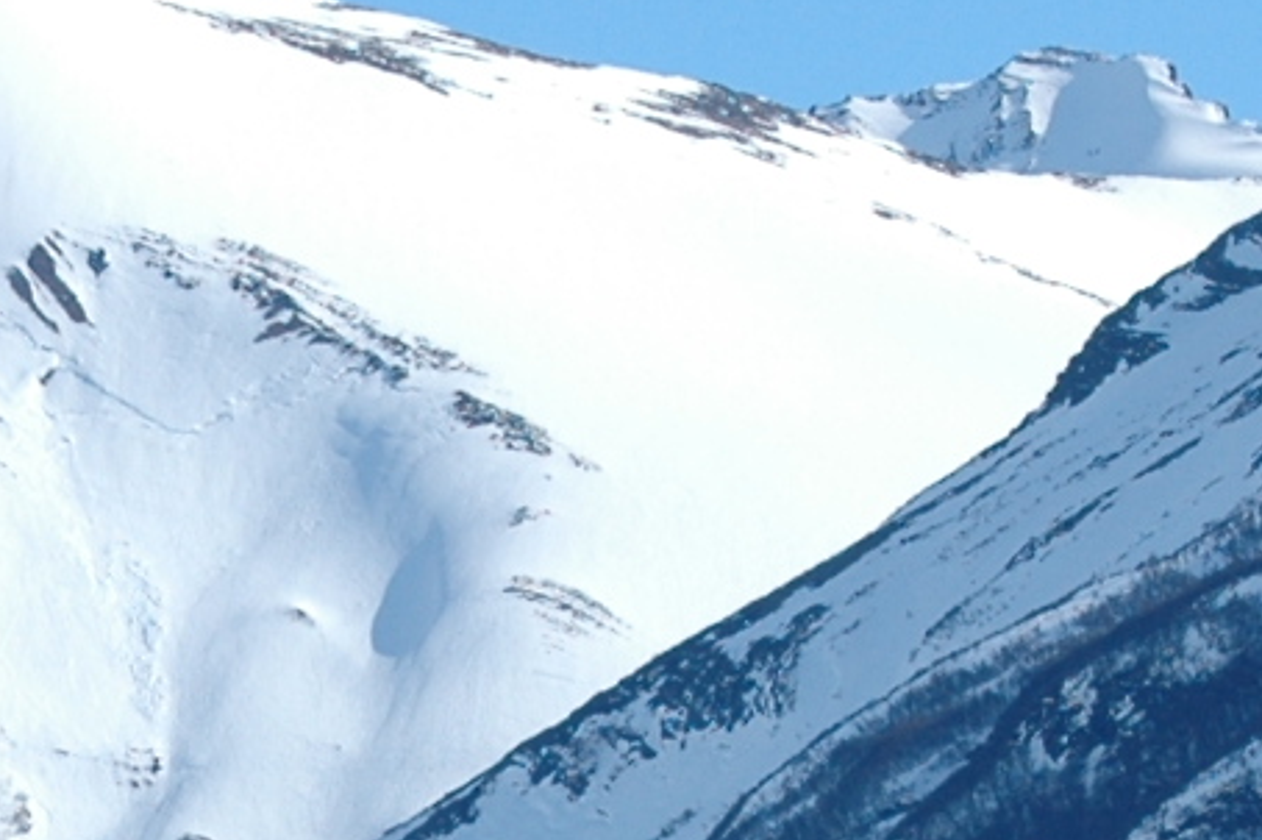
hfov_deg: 3.7
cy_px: 1007
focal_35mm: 554
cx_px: 17
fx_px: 19422
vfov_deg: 2.5
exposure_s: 1/1000
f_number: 8
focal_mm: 75
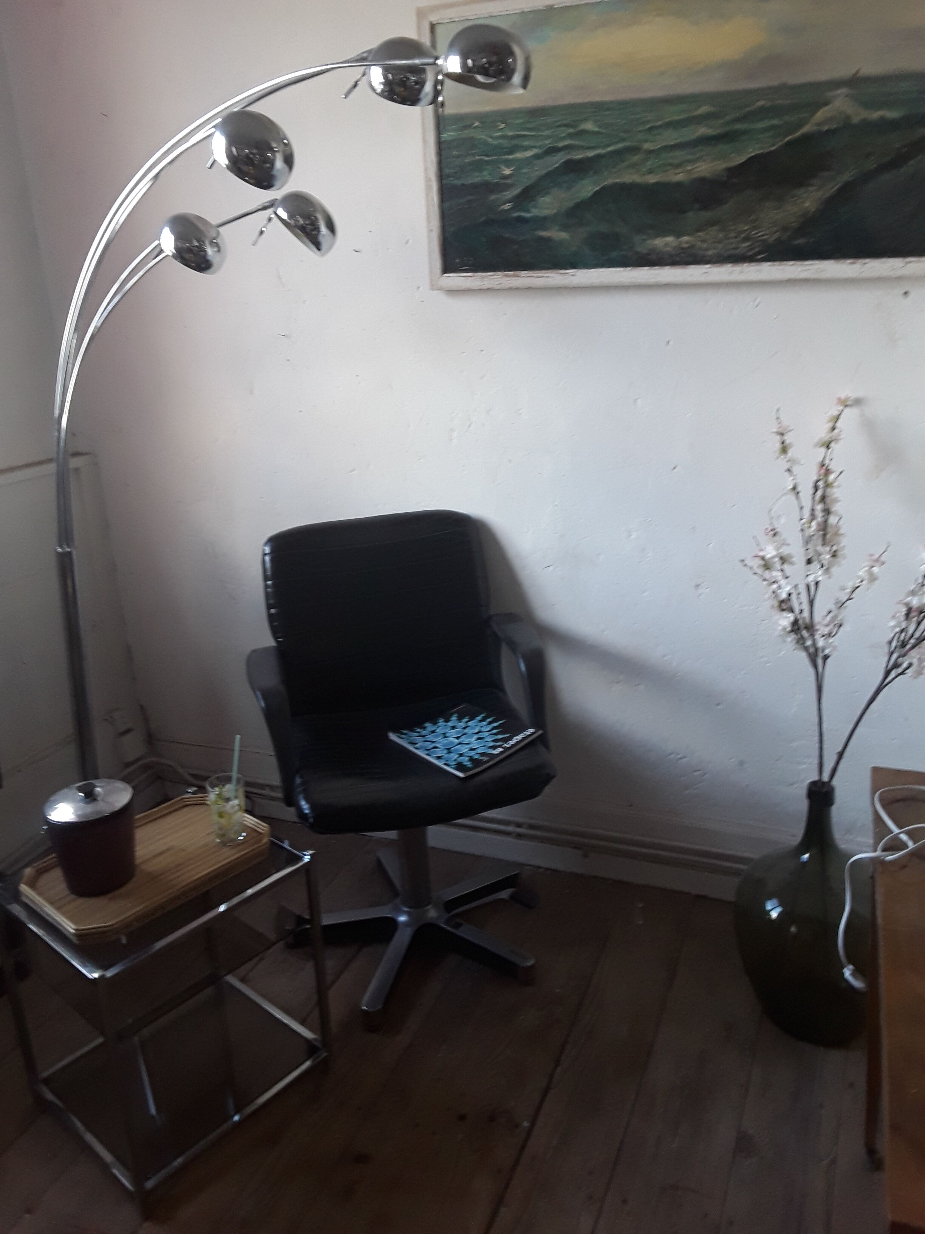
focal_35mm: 27
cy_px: 617
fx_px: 962
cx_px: 462
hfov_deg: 51.4
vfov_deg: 65.3
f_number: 1.9
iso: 64
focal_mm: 2.91
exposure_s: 1/33
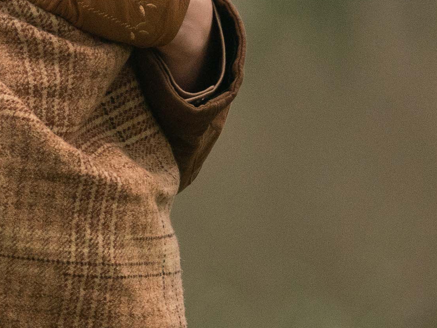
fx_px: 17358
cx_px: -203
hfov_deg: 1.4
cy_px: 289
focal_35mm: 1375
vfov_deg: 1.1
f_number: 4
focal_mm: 200
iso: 800
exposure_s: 1/2000
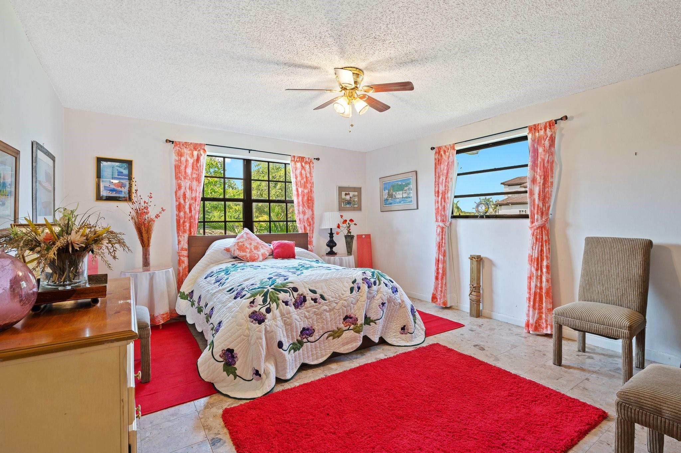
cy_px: 226
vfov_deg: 70.3
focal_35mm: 17
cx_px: 340
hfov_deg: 93.3
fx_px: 321
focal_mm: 17
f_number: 8
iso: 200
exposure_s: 1/2
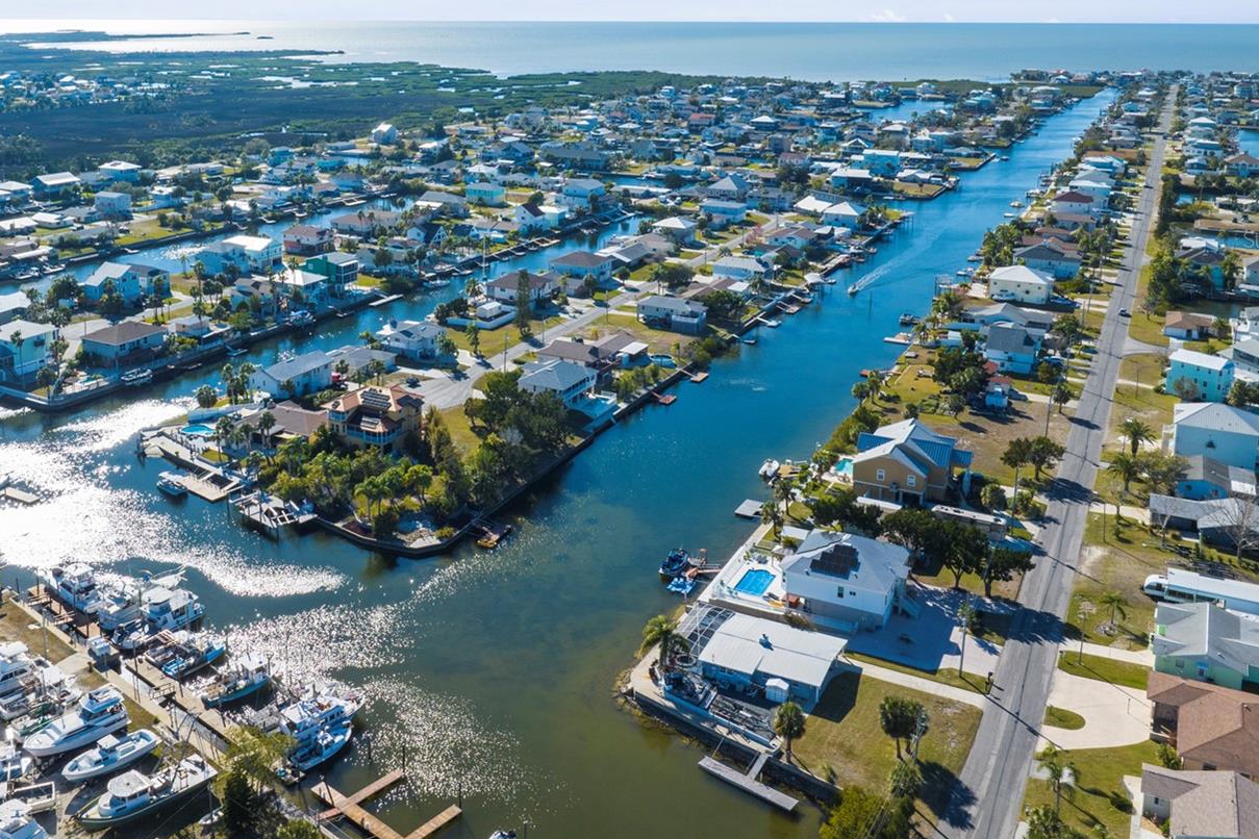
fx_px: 1154
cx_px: 508
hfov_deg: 56.8
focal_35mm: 33
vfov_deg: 39.2
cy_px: 239
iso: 100
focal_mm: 12.29
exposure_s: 1/200
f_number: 9
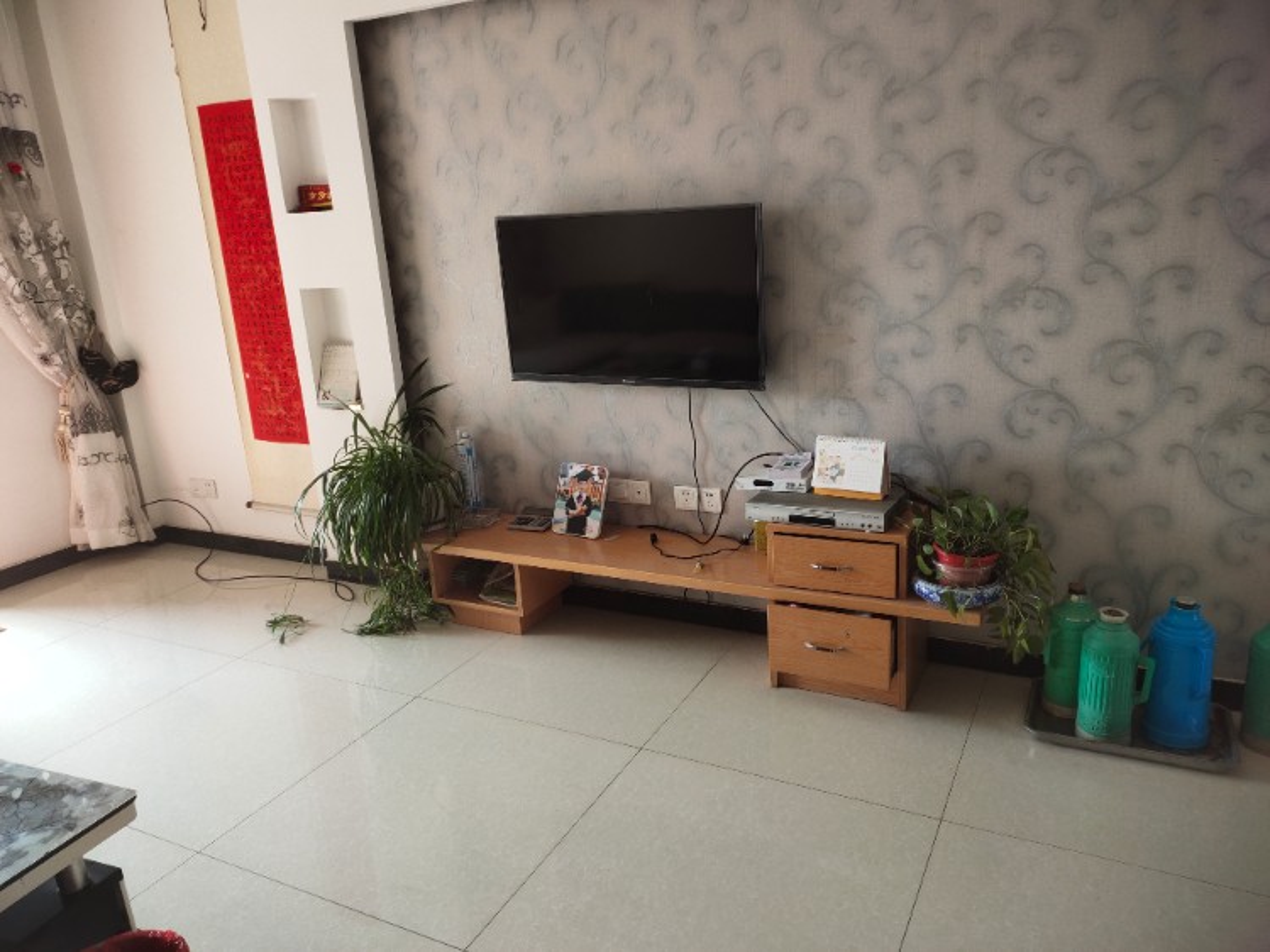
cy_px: 476
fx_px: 844
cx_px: 635
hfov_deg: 73.9
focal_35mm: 23
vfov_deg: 58.9
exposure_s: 1/100
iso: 126
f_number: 1.79
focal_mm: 4.76
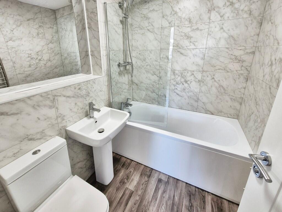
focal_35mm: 13
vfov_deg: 90.0
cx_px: 141
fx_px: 106
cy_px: 106
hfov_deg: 106.2
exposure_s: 1/50
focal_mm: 2.2
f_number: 2.2
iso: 80
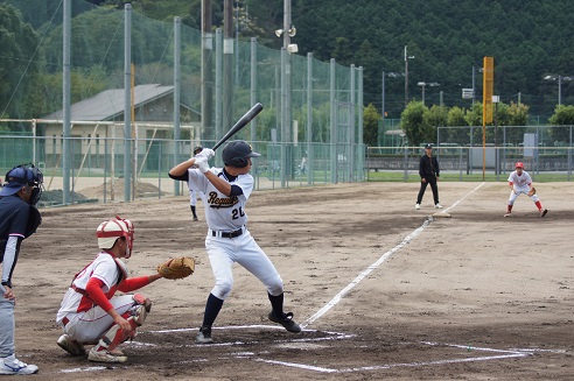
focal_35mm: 112
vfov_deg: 12.2
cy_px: 190
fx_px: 1792
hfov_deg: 18.2
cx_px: 287
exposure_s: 1/200
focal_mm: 75
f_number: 5.6
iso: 100
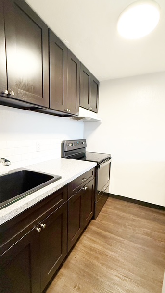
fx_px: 124
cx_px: 87
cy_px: 149
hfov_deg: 67.0
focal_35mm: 16
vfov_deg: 99.4
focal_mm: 2.22
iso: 320
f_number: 2.2
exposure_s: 1/60
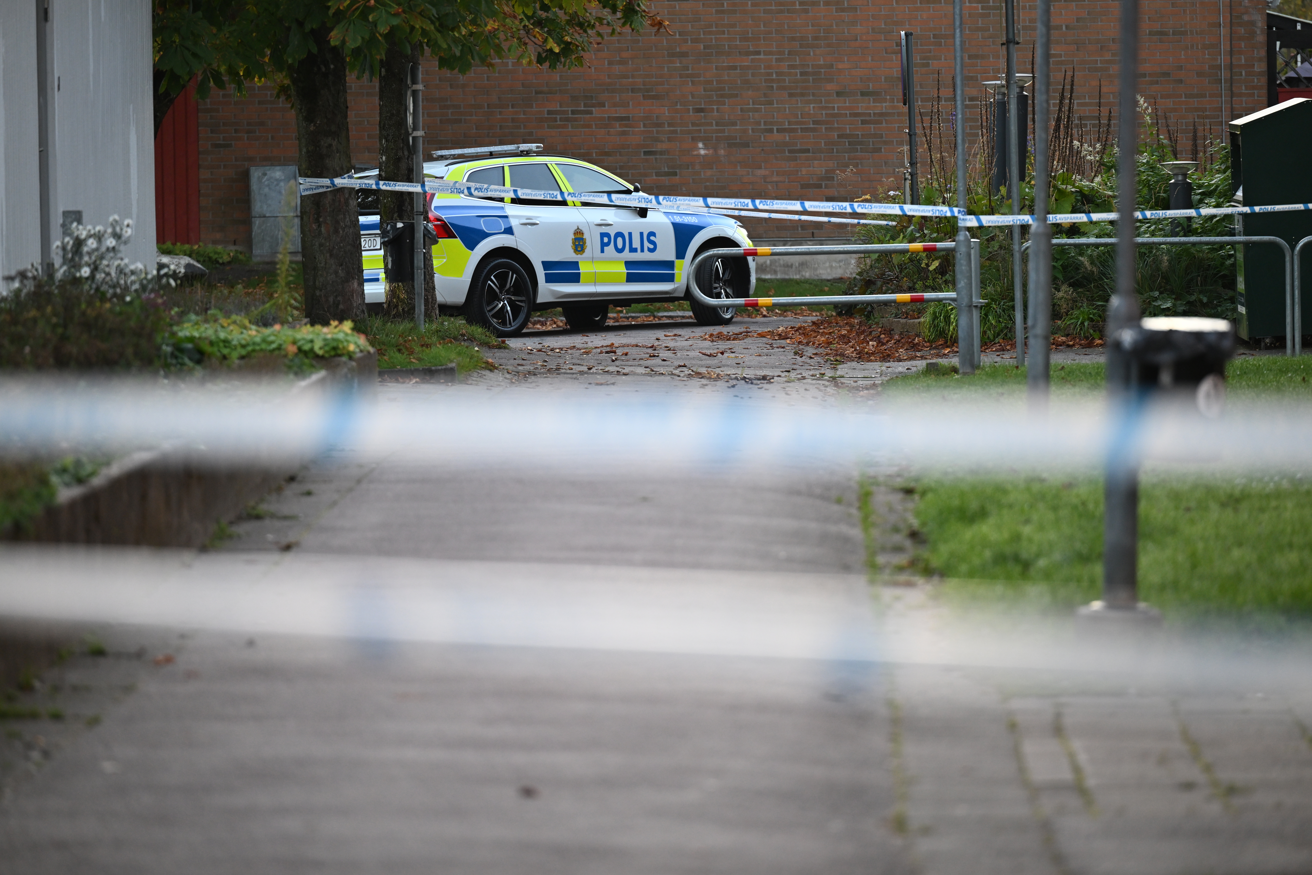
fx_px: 7288
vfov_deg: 6.9
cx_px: 656
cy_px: 438
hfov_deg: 10.3
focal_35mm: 200
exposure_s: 1/640
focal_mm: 200
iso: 1000
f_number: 2.8
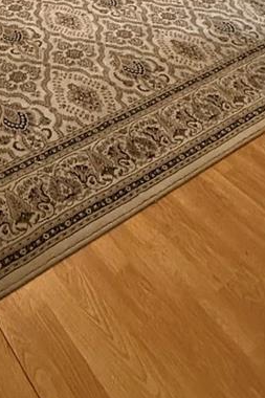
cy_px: -70
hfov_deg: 26.8
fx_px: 508
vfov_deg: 34.8
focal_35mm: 46
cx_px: -27
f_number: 2.2
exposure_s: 1/60
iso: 640
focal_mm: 2.22
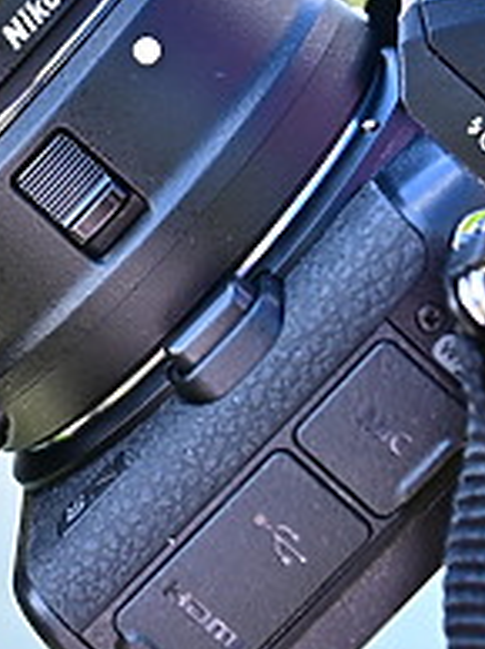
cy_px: 40
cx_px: -23
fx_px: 2209
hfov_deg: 12.4
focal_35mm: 118
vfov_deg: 16.4
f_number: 6.3
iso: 160
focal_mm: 33
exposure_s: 1/125
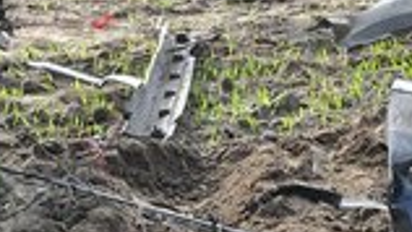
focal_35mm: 285
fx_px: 3115
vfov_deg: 4.3
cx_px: 99
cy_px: -63
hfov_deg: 7.6
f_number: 6.3
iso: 1600
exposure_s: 1/1600
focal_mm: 44
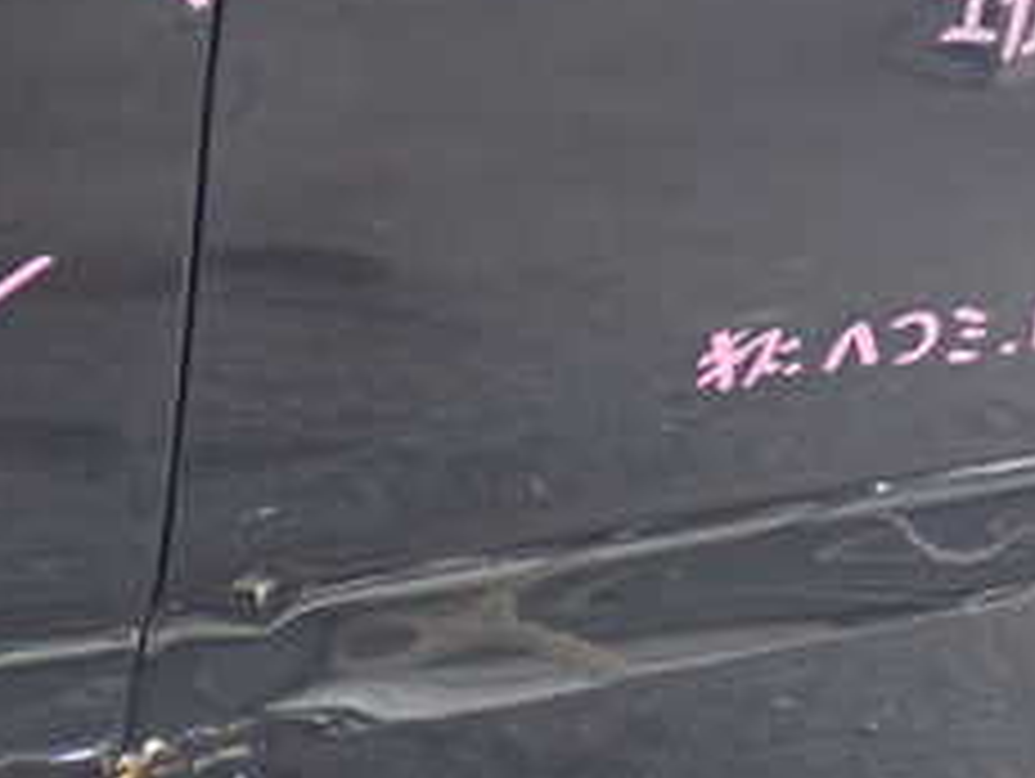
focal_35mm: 99
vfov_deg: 14.9
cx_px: 1040
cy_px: 261
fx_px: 2963
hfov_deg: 19.2
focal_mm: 6.83
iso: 400
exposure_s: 1/40
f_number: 2.7
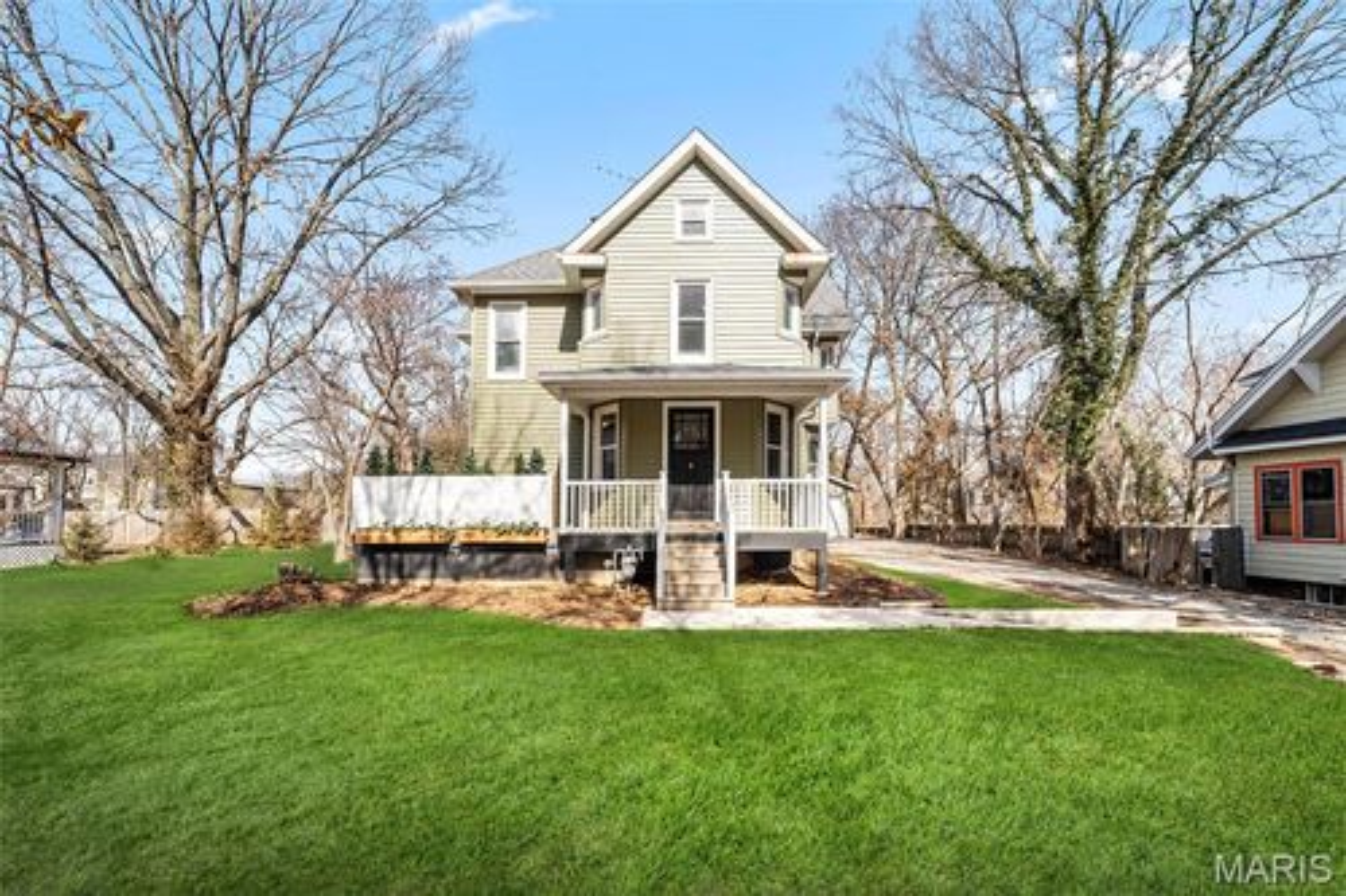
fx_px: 523
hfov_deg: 104.3
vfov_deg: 81.2
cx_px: 673
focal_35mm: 14
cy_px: 448
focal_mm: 14
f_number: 8
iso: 640
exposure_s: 1/320
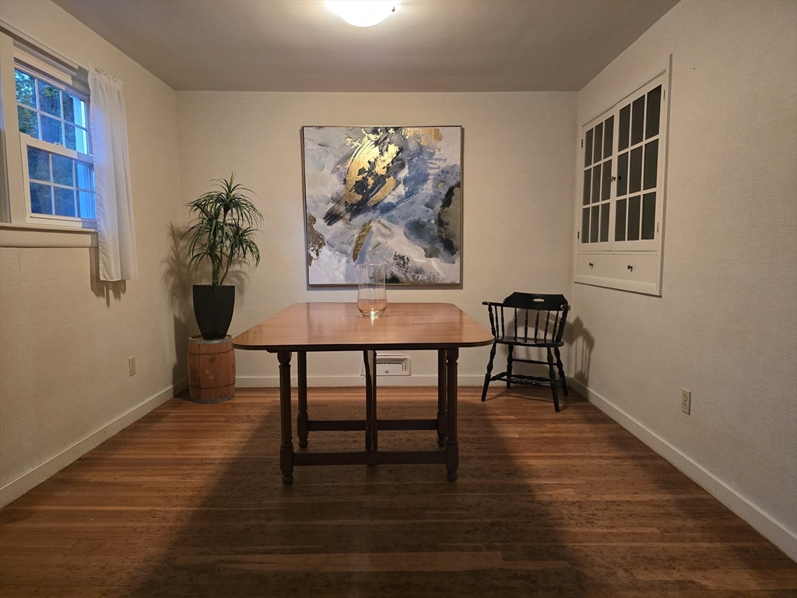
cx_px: 398
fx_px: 530
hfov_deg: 73.9
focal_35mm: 23
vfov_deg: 58.9
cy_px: 299
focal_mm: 6.3
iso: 800
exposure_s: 1/60
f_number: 1.7
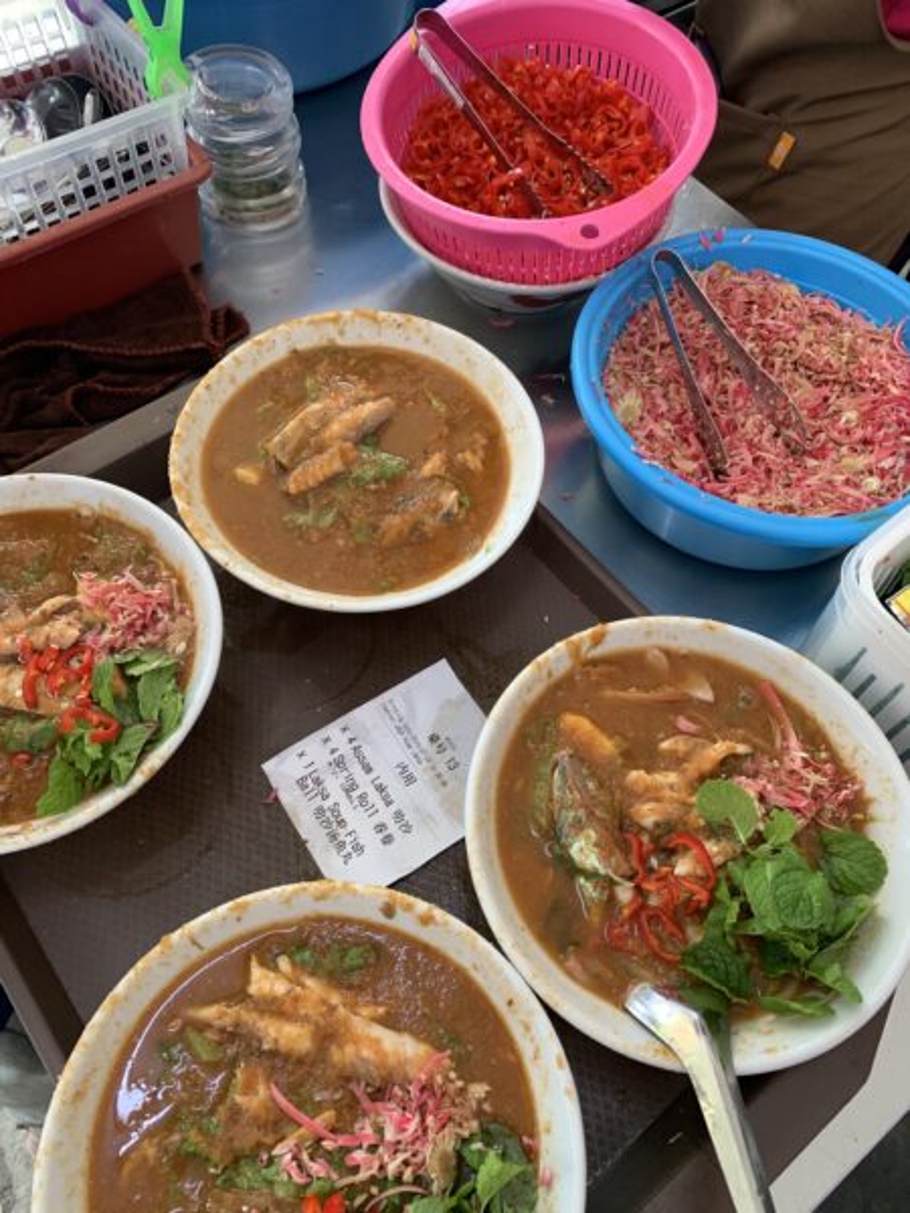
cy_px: 606
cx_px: 455
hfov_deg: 53.1
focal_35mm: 26
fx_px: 911
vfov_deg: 67.3
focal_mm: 4.25
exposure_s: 1/75
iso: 100
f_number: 1.8
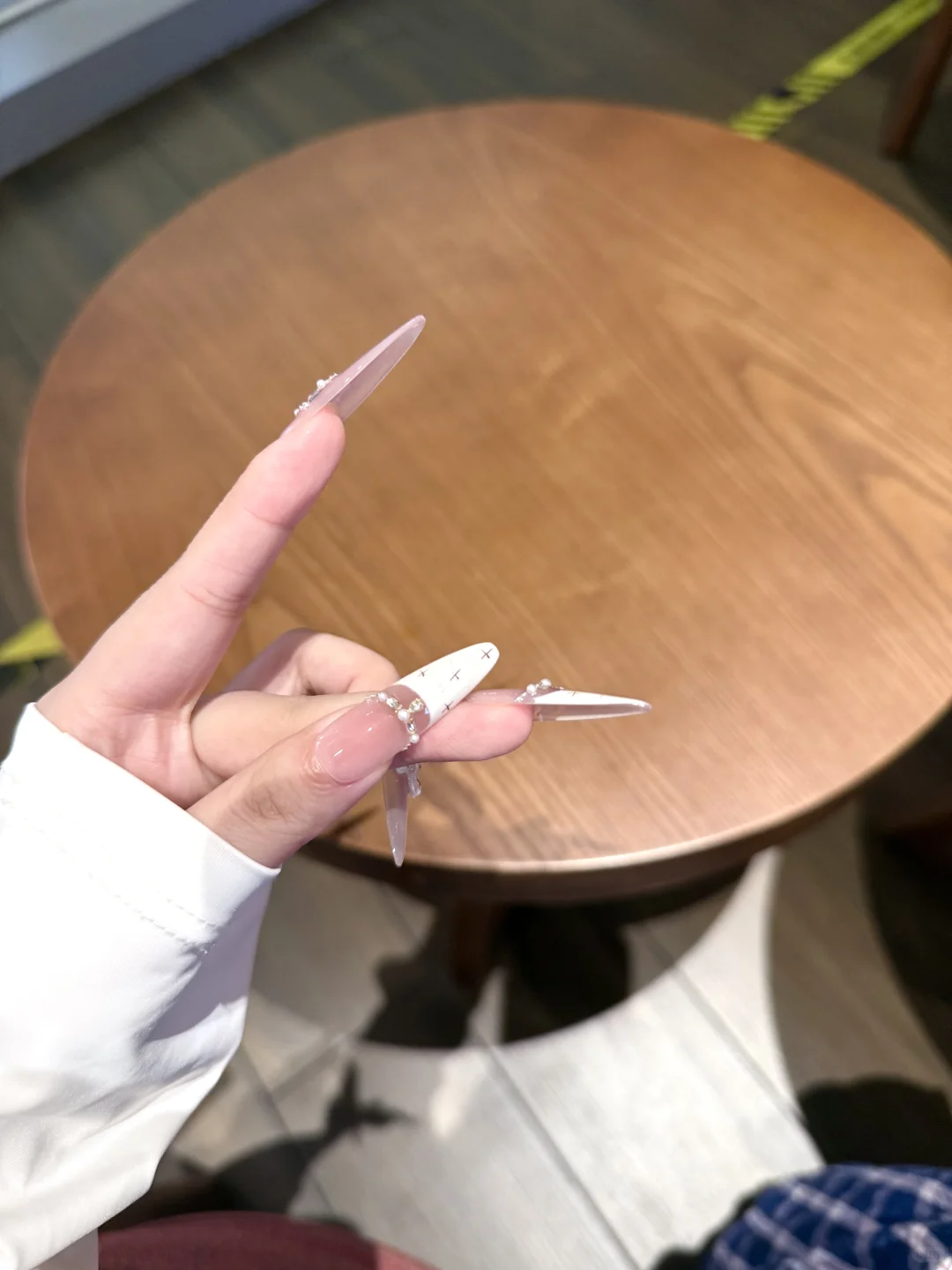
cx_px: 476
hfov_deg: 56.8
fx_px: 880
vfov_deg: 71.6
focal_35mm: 24
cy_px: 635
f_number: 1.78
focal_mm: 6.76
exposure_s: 1/50
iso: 320
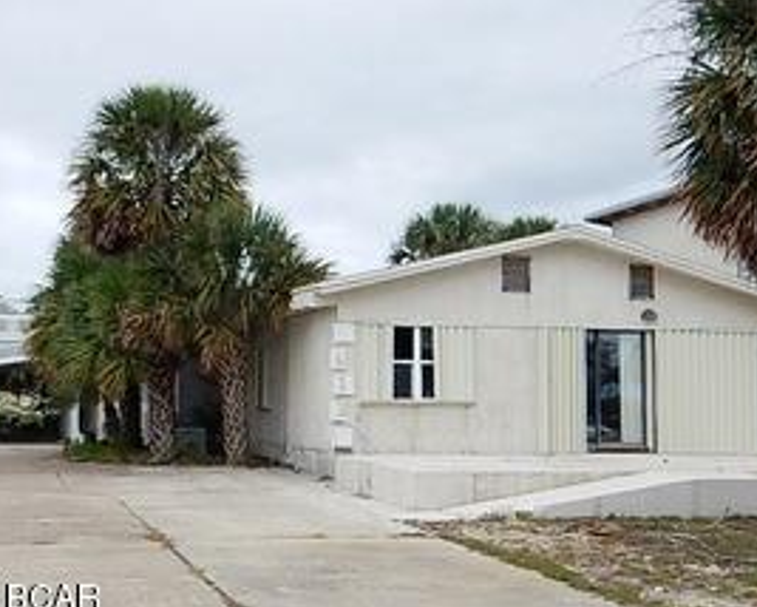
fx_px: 785
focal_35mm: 35
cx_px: 442
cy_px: 217
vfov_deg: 41.9
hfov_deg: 51.3
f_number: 2.8
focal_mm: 4.3
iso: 125
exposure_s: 1/1000
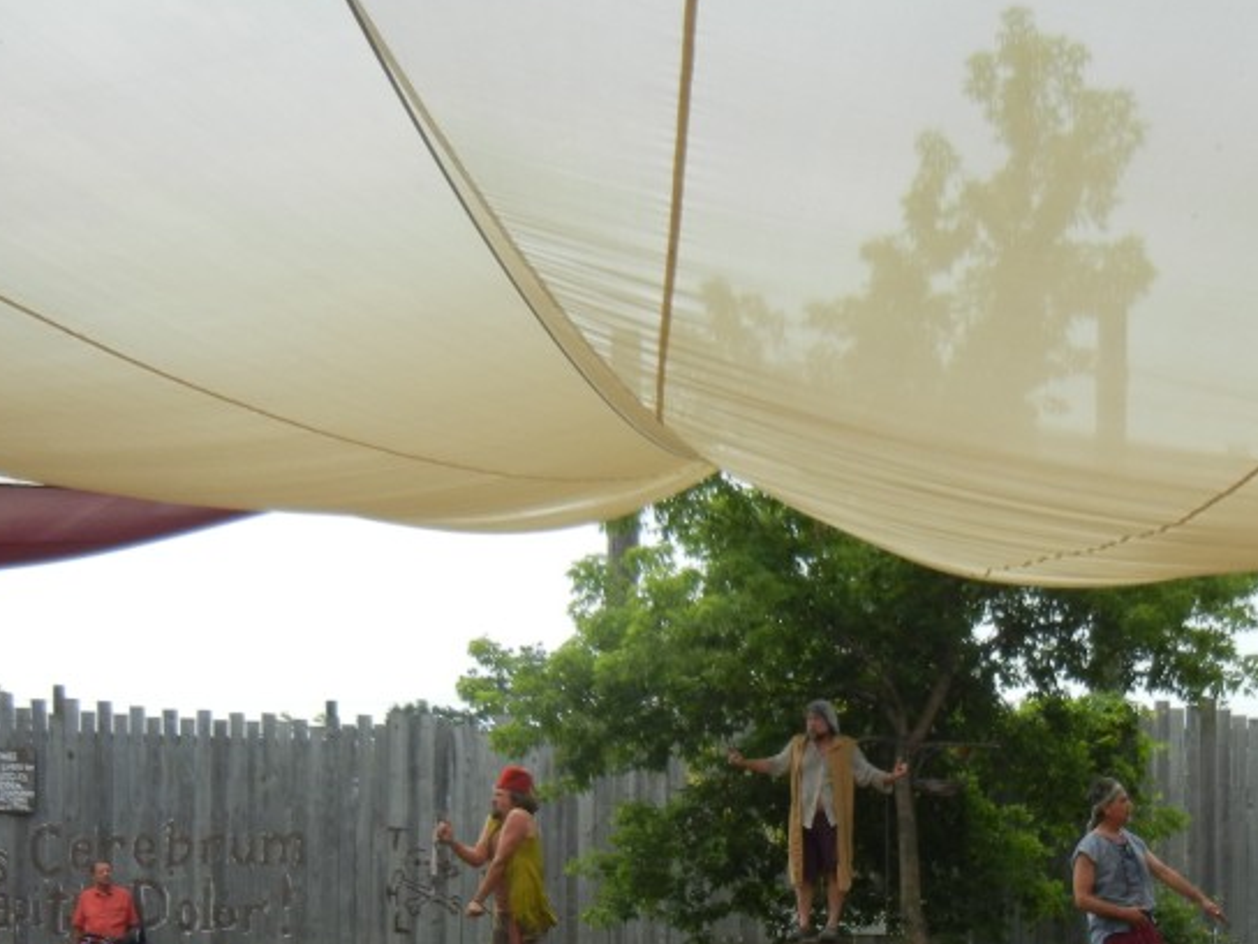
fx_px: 2326
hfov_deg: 30.0
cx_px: 858
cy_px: 821
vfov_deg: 22.5
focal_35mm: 64
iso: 160
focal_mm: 6.2
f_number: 7.2
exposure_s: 1/256
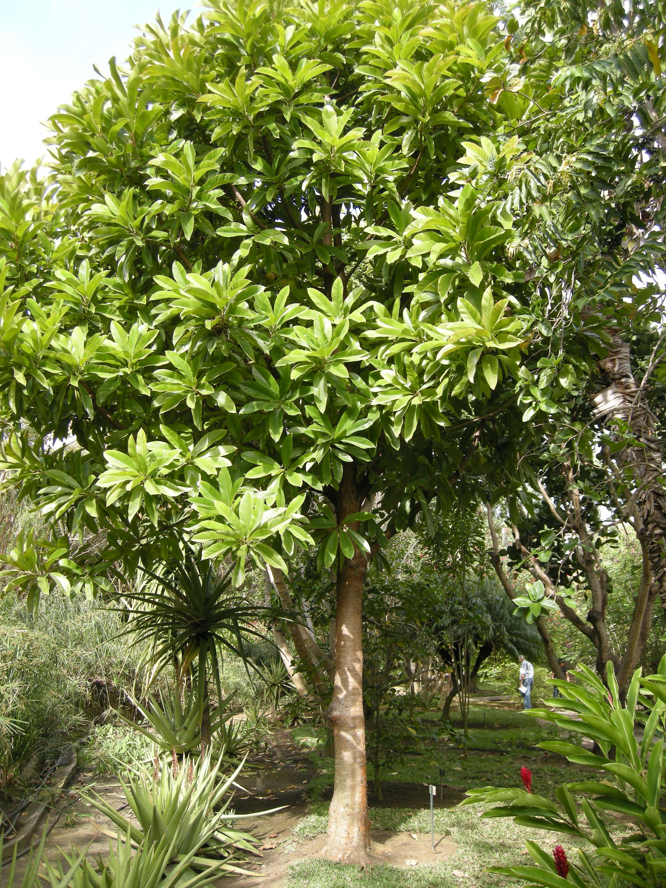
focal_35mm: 35
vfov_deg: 52.6
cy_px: 444
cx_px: 333
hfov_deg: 40.7
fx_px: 898
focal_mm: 7.5
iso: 64
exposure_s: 1/93
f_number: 3.4
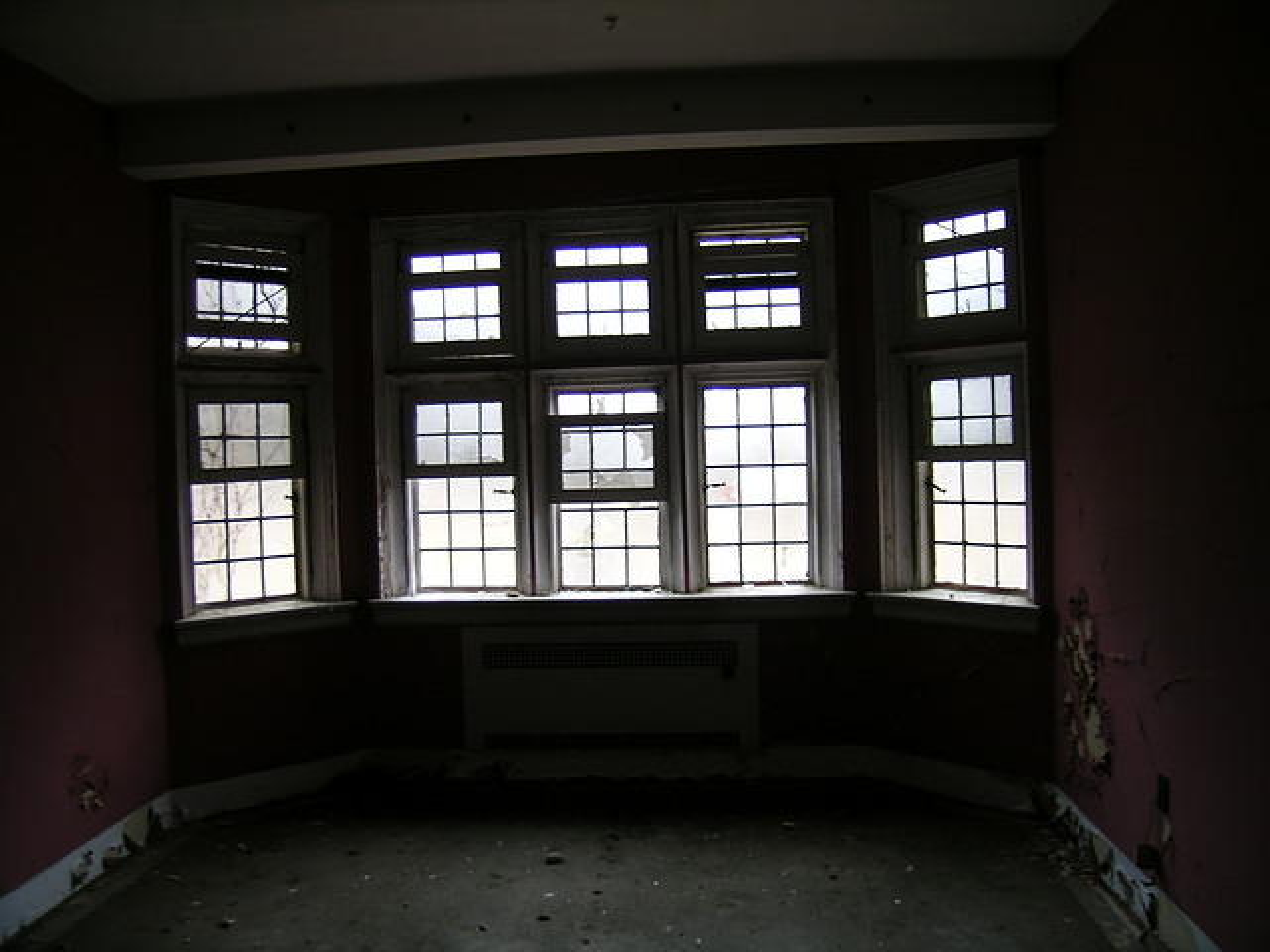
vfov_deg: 49.7
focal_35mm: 28
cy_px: 476
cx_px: 635
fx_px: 1027
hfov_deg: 63.4
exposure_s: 1/4.8
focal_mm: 5.8
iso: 50
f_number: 2.8
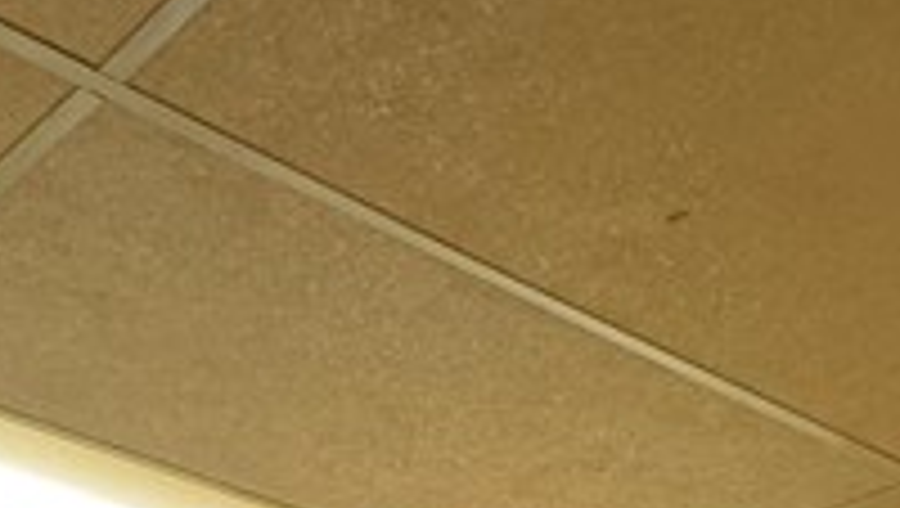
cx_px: 328
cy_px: 1295
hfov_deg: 27.0
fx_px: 1863
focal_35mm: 78
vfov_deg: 11.9
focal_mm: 2.22
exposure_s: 1/120
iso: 250
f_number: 2.2
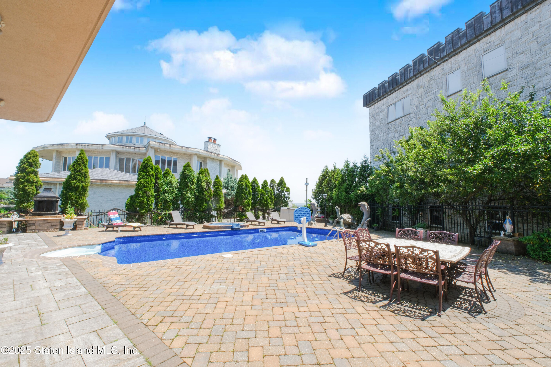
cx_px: 276
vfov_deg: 77.3
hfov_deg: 100.4
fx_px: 230
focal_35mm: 15
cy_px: 184
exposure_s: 1/60
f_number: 16
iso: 200
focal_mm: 10
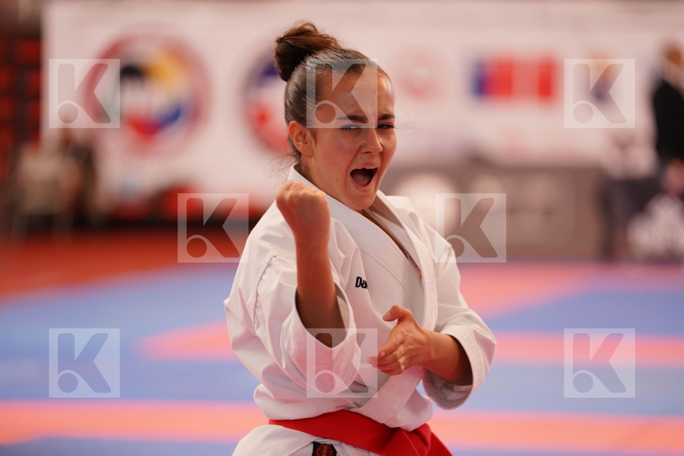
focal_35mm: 162
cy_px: 228
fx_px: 3078
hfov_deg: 12.7
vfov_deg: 8.5
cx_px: 342
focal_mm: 162
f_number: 2.8
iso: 1000
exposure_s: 1/500
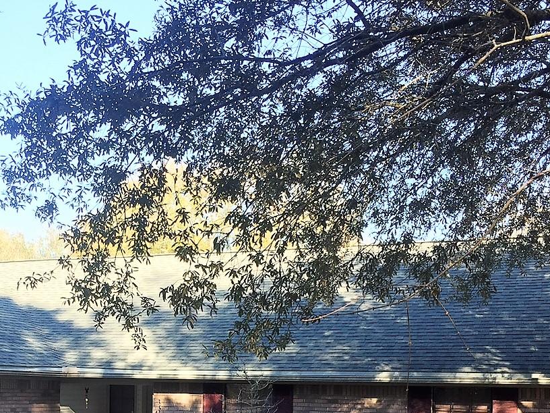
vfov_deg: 24.2
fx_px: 922
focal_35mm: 58
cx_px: 161
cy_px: 402
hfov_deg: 32.8
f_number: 2.2
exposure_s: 1/197
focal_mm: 4.15
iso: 32
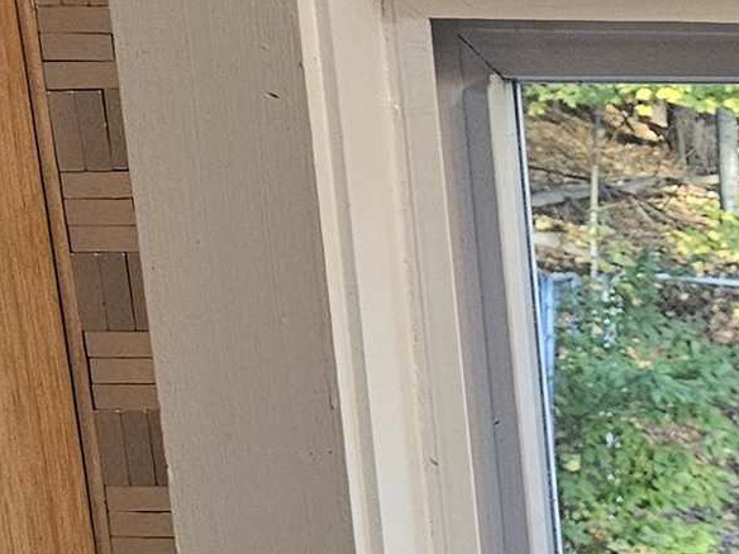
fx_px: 2583
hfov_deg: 13.8
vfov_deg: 11.4
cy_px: 990
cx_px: 1486
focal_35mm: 121
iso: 250
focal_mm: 5.4
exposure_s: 1/120
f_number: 1.8
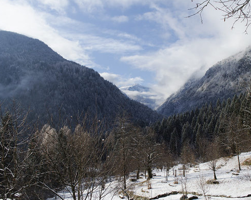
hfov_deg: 57.0
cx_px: 140
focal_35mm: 31
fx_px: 230
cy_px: 100
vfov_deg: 47.1
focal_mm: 18
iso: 400
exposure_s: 1/1250
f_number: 8
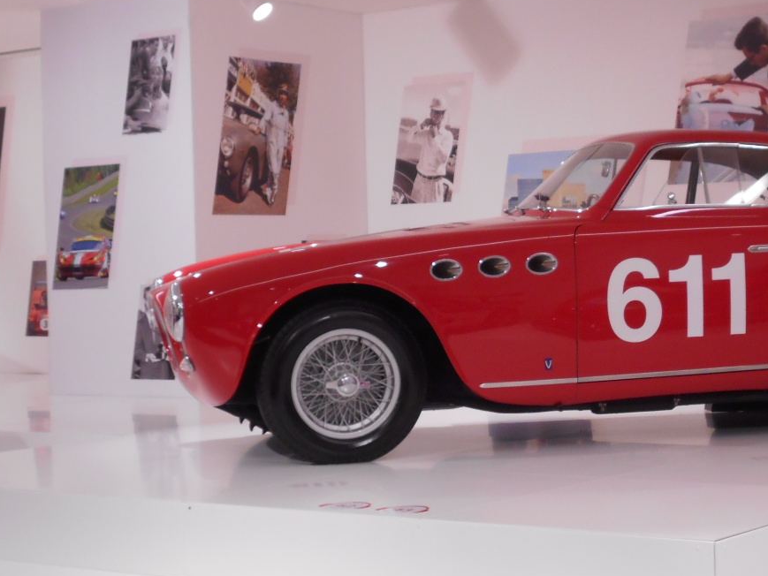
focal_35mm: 81
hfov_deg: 23.8
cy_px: 262
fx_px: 1797
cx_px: 614
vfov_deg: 18.2
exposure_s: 1/30
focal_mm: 7.7
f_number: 4.2
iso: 160
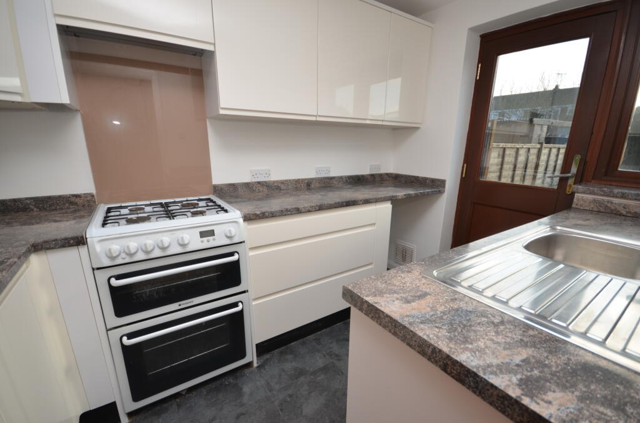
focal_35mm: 15
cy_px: 212
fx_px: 266
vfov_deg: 77.1
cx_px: 320
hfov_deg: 100.5
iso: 100
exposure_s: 1/200
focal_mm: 10
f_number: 5.6
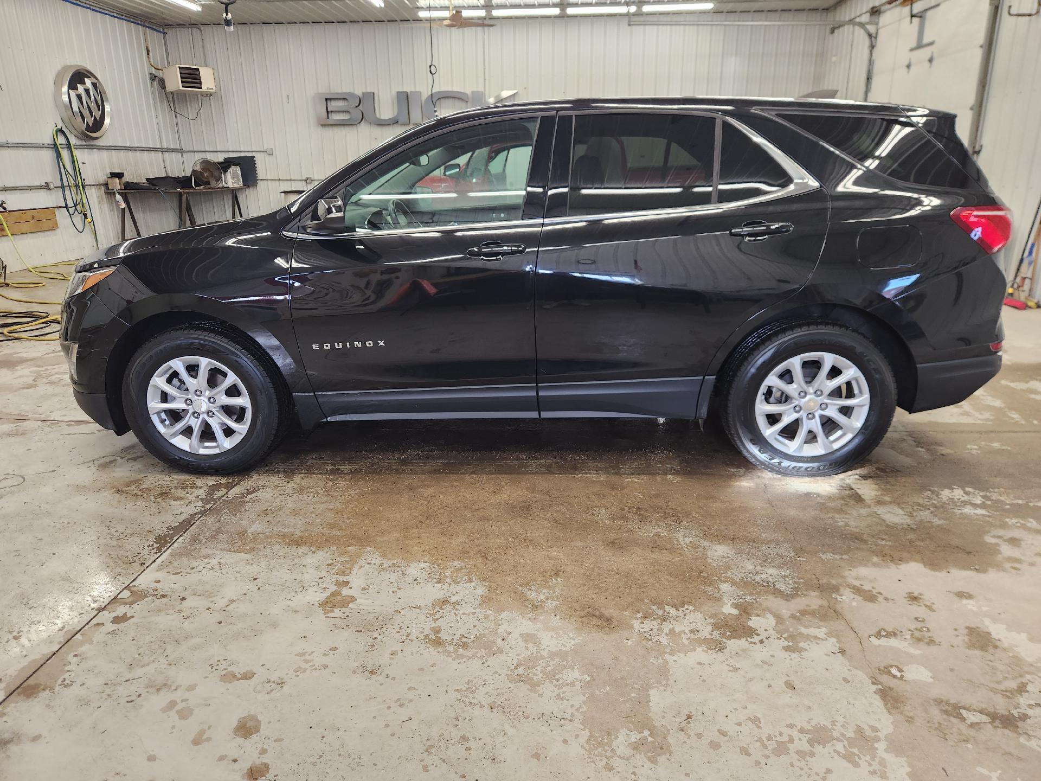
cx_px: 520
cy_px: 390
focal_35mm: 23
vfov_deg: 58.9
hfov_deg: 73.9
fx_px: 692
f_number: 1.8
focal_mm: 5.4
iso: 160
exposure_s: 1/120
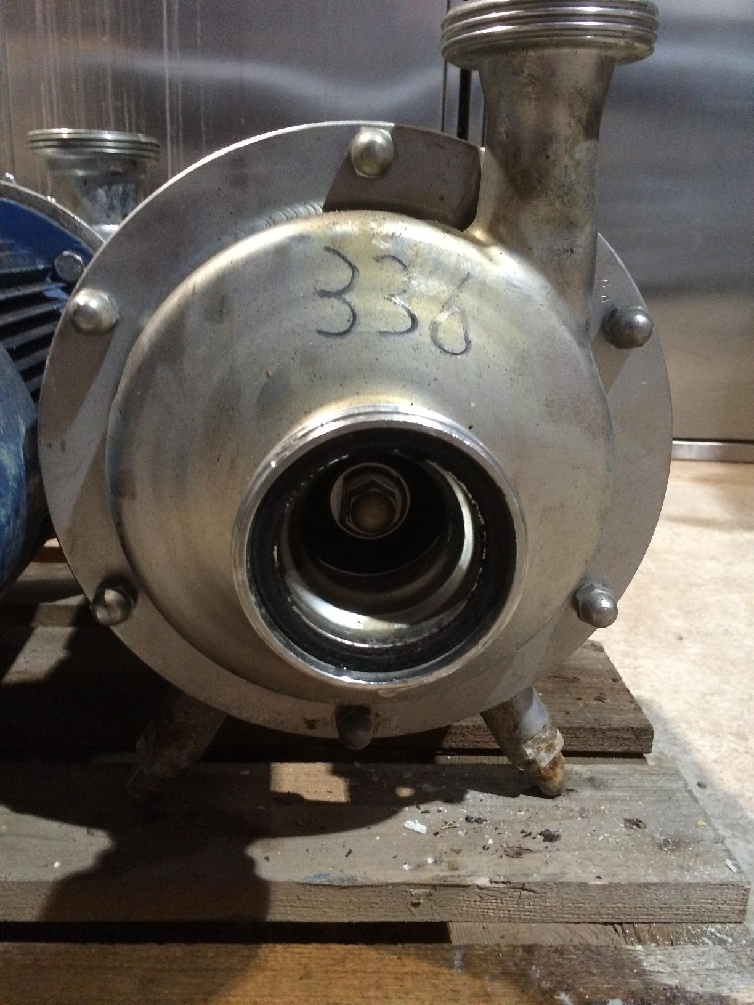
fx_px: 842
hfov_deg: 48.2
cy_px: 502
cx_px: 377
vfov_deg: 61.7
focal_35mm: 29
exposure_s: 1/15
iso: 320
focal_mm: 4.15
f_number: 2.2
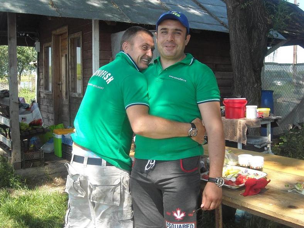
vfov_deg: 32.9
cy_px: 114
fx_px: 386
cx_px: 152
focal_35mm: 44
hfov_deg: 42.9
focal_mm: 7.1
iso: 64
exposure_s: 1/201
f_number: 3.1
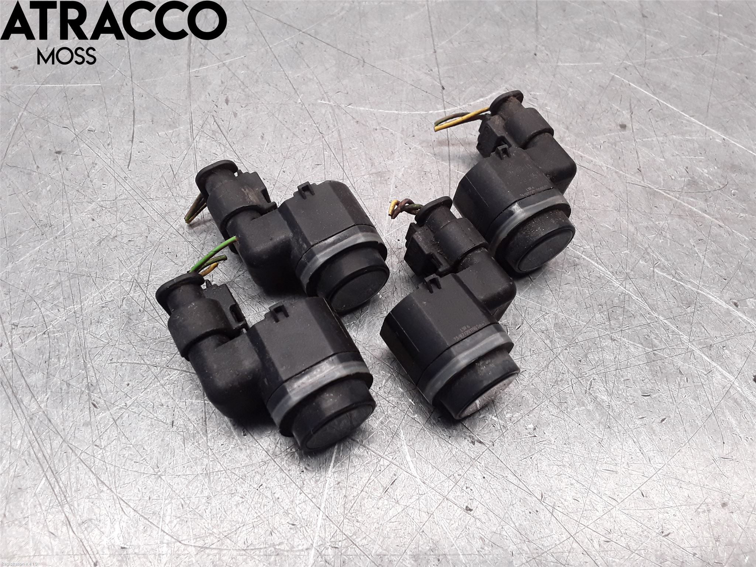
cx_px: 378
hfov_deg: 63.4
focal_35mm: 28
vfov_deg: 49.7
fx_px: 612
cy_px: 284
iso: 100
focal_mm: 2.91
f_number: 1.9
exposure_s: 1/121
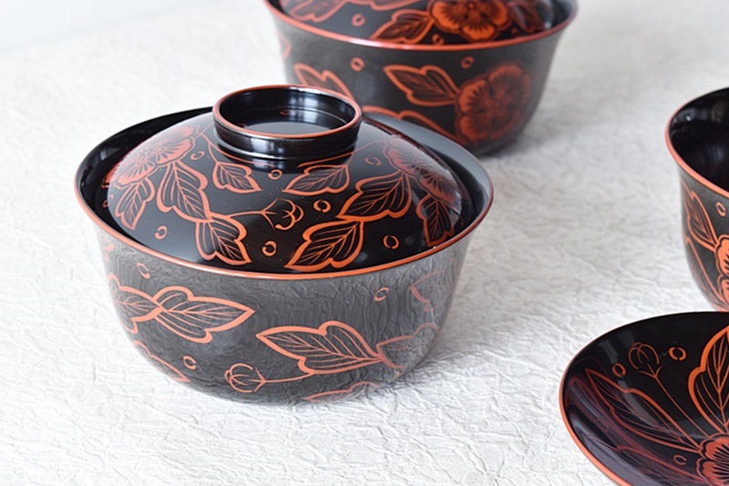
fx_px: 1670
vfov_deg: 16.5
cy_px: 243
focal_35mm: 82
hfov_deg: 24.6
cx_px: 364
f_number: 9
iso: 400
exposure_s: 1/1.6
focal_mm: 55
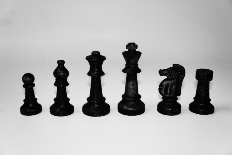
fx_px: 280
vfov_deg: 30.8
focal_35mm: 44
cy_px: 78
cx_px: 116
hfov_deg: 45.0
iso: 200
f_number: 4.5
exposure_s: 1/80
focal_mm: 29
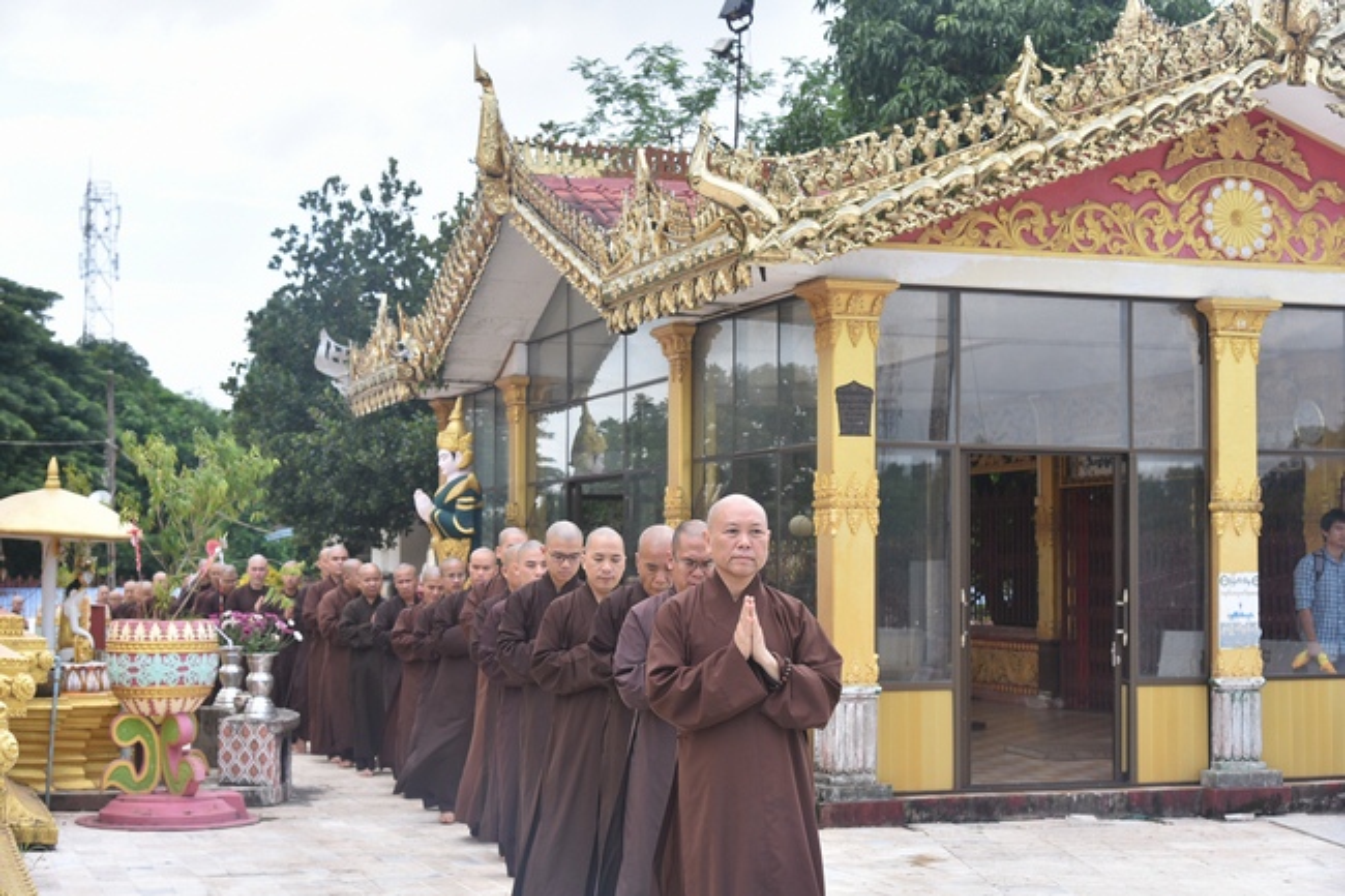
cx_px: 672
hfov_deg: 36.3
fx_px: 2054
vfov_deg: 24.6
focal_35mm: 55
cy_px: 448
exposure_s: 1/320
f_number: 6.3
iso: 200
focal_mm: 55
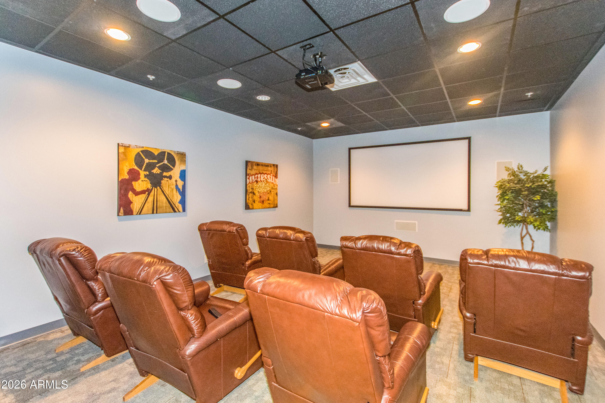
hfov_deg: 100.4
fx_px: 252
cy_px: 202
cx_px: 302
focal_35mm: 15
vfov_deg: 77.3
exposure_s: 1/60
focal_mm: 10
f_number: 3.5
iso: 2500
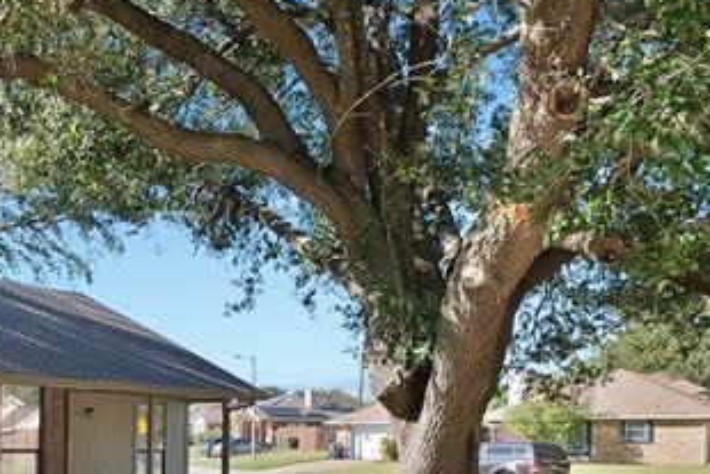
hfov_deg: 41.4
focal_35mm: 43
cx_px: 57
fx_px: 848
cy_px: 456
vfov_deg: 29.5
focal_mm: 13
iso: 640
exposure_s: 1/125
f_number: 9
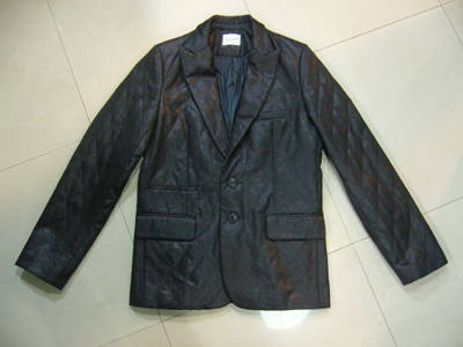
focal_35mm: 35
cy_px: 174
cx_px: 232
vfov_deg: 40.7
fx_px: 468
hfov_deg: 52.6
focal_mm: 5.8
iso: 200
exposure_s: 1/8
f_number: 2.8
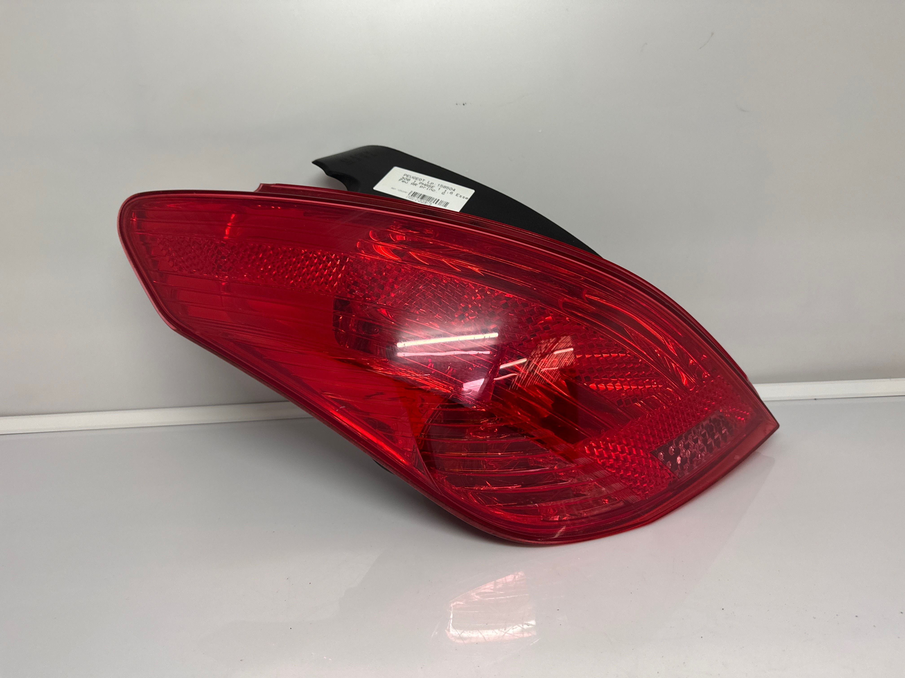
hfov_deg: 71.6
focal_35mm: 24
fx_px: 627
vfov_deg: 56.8
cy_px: 339
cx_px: 452
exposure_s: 1/100
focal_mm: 6.76
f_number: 1.78
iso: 125
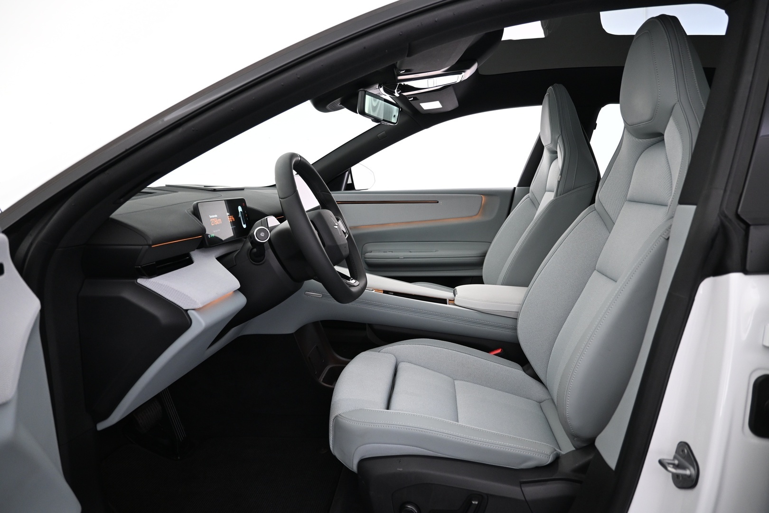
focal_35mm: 24
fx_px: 513
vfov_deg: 53.1
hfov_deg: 73.7
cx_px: 384
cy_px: 256
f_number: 3.5
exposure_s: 1/25
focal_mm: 16
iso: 900
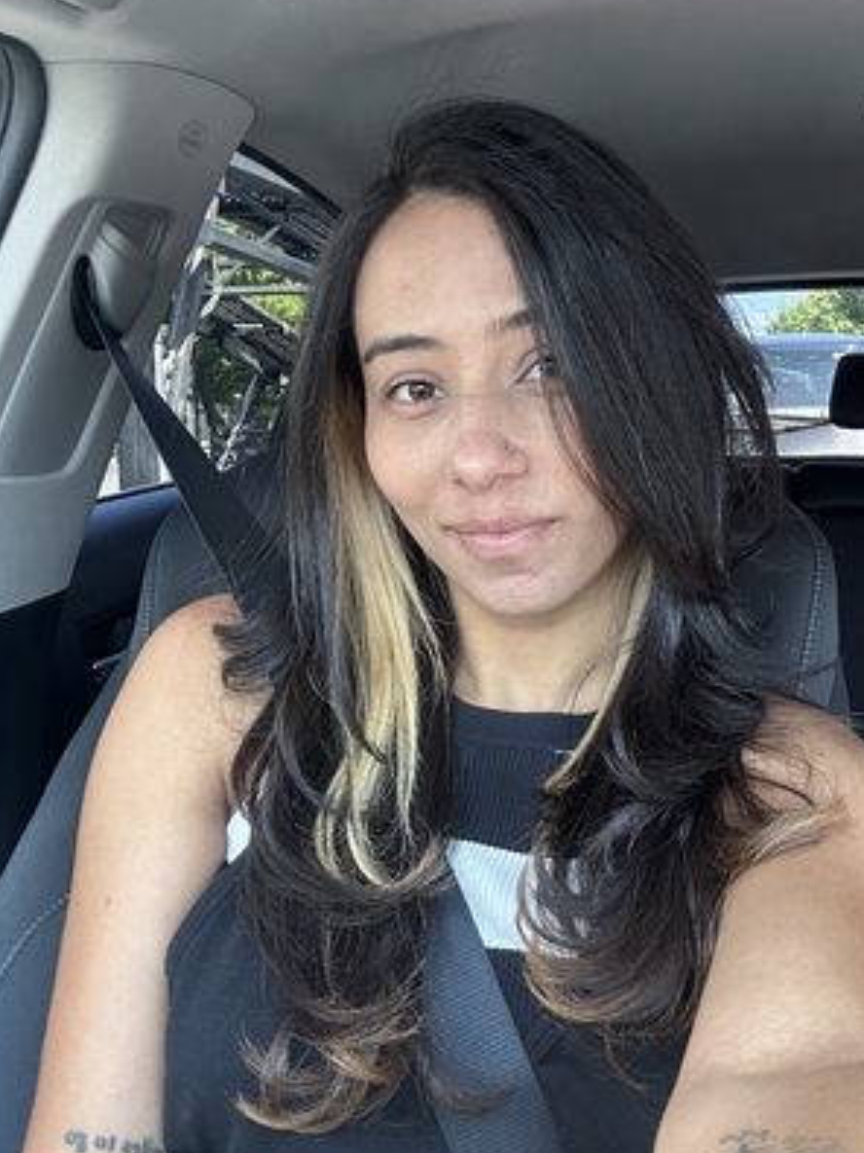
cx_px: 539
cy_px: 546
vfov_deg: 49.0
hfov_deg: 37.5
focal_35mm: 38
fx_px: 1265
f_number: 1.9
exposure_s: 1/121
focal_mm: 2.69
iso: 40
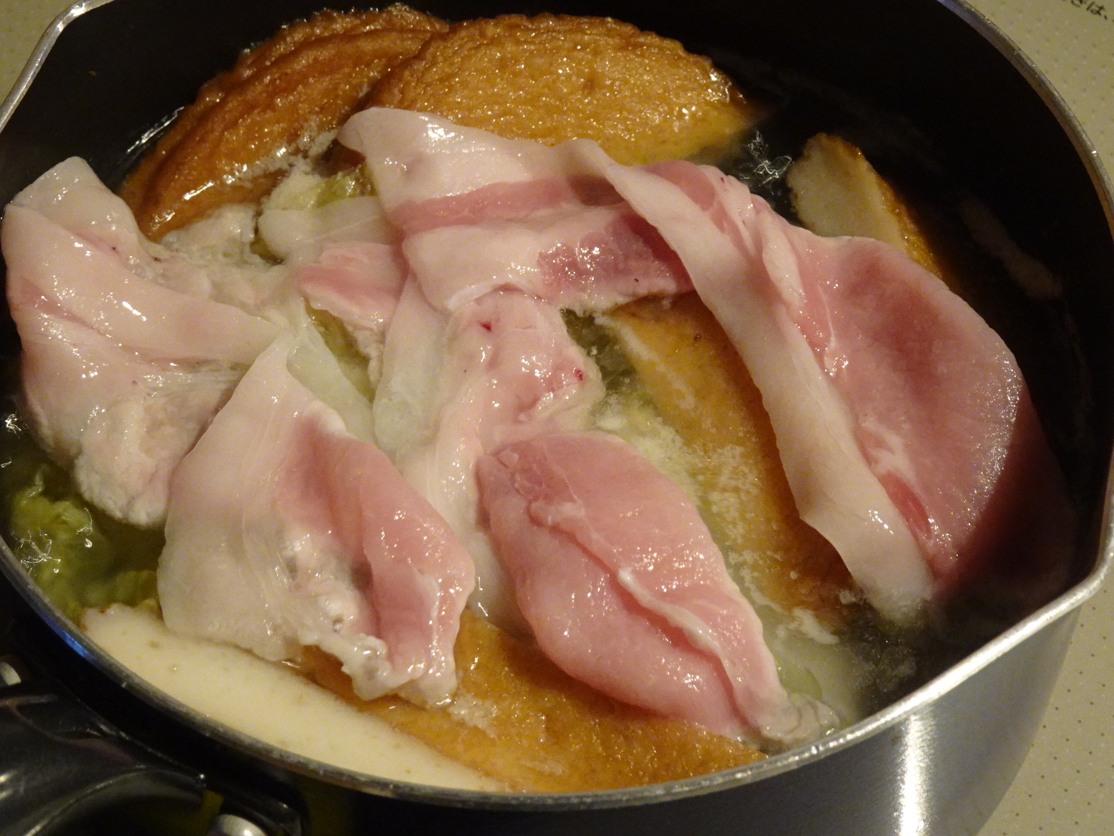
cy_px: 418
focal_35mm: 78
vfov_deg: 18.9
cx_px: 557
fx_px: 2510
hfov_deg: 25.0
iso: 800
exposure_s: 1/15
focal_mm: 12.28
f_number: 5
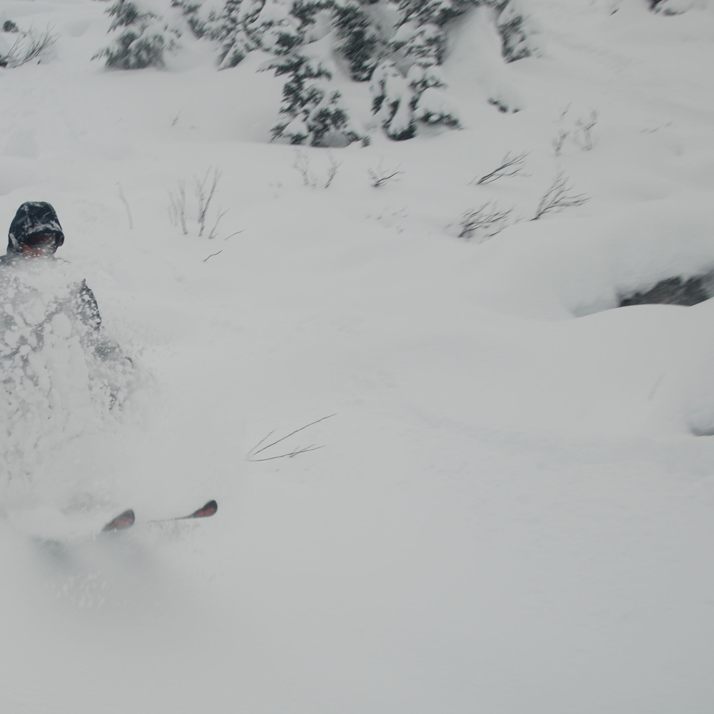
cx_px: 120
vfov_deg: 26.8
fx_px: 1494
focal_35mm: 64
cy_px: 426
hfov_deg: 26.3
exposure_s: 1/160
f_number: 6.3
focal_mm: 26
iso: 100
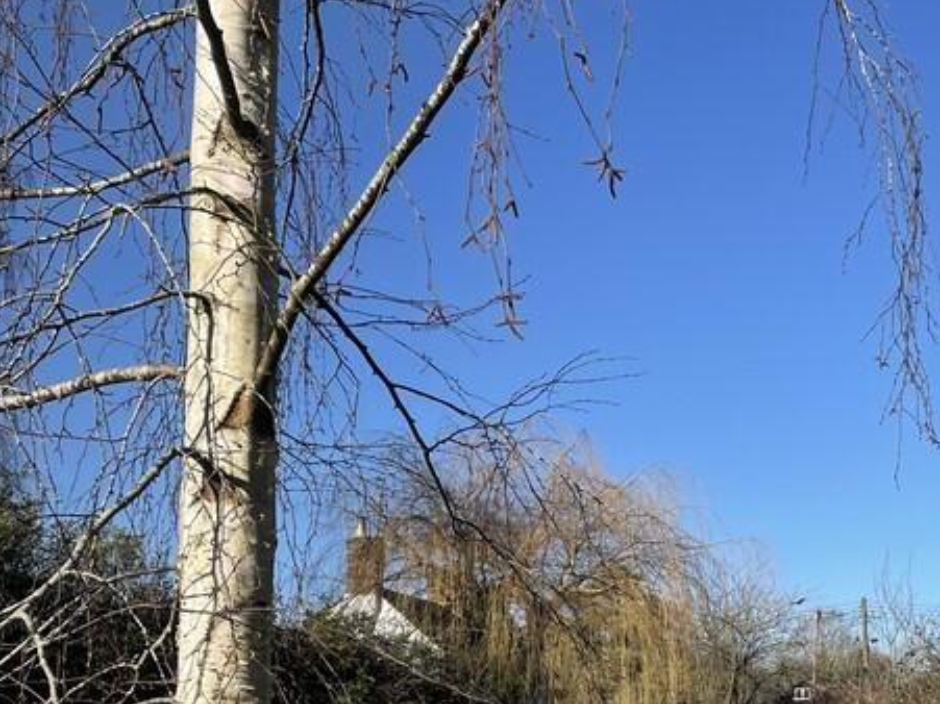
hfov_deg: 29.9
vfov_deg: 24.2
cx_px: 992
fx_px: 1602
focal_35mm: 59
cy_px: 608
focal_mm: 4.2
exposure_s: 1/2959
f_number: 1.6
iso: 32
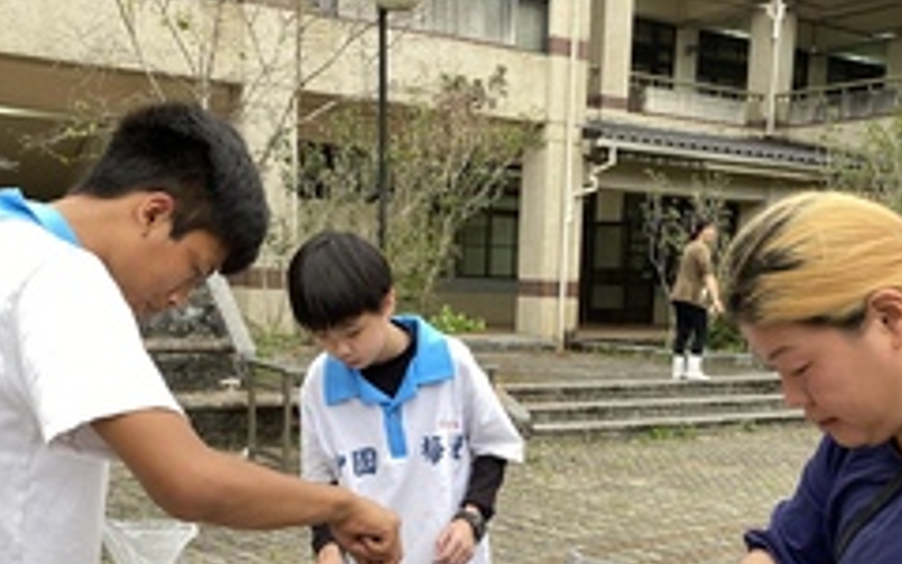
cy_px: 504
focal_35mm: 46
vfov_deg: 27.1
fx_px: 1131
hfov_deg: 43.4
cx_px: 496
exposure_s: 1/121
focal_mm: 4.25
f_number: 1.8
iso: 80
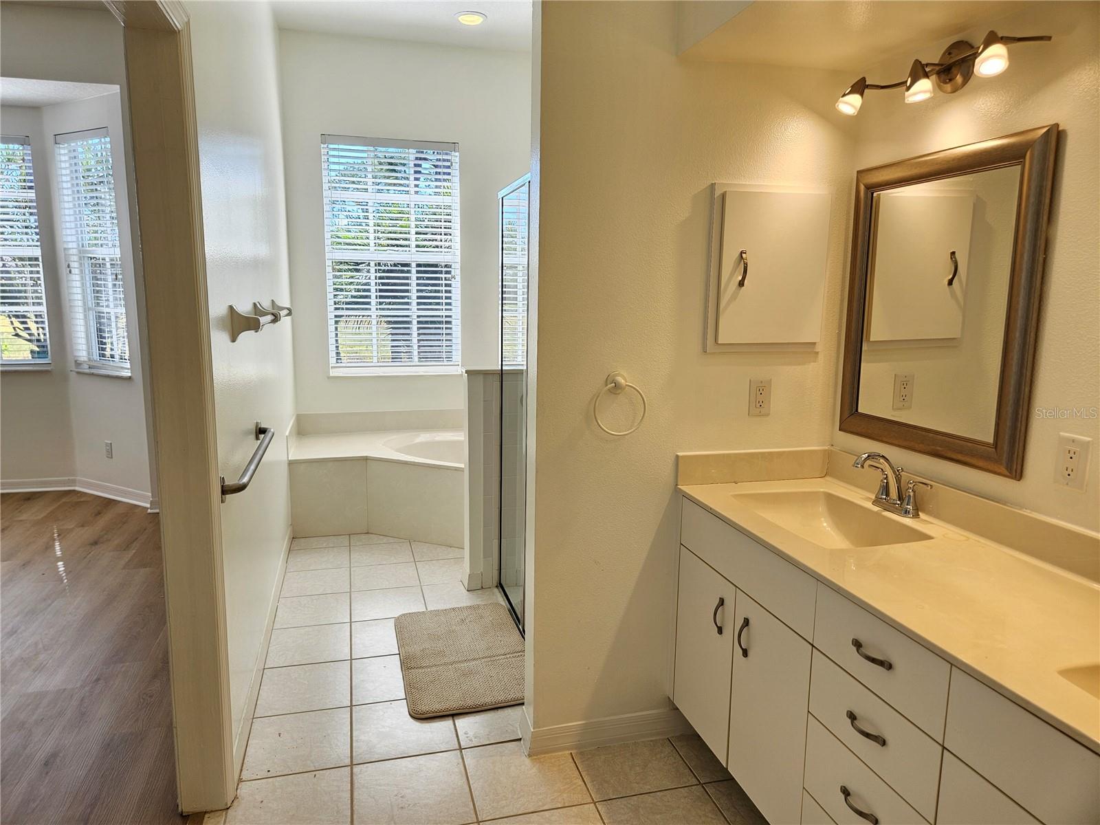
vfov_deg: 58.9
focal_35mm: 23
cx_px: 550
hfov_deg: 73.9
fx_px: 731
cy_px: 412
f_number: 1.8
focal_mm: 5.4
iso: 32
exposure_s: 1/120
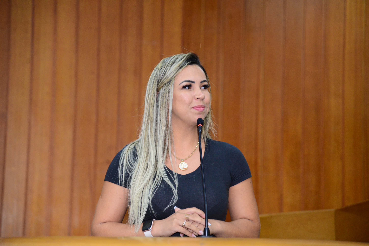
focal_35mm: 120
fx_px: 1230
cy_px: 123
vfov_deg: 11.4
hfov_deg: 17.1
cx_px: 184
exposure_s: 1/125
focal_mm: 120
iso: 2500
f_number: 4
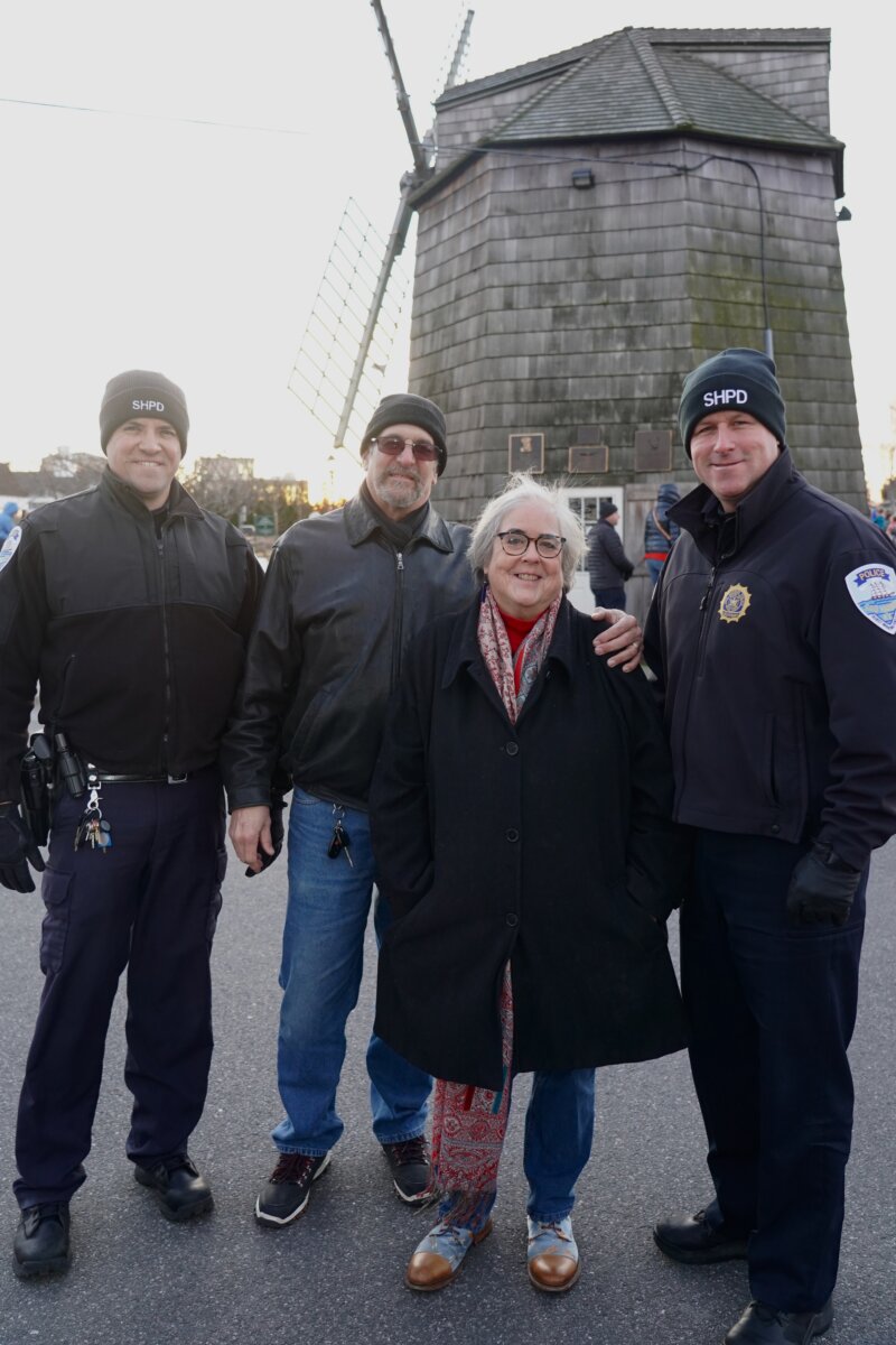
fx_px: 1120
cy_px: 672
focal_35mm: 30
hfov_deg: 43.6
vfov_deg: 61.9
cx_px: 448
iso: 1600
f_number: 4
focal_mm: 30
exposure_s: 1/160
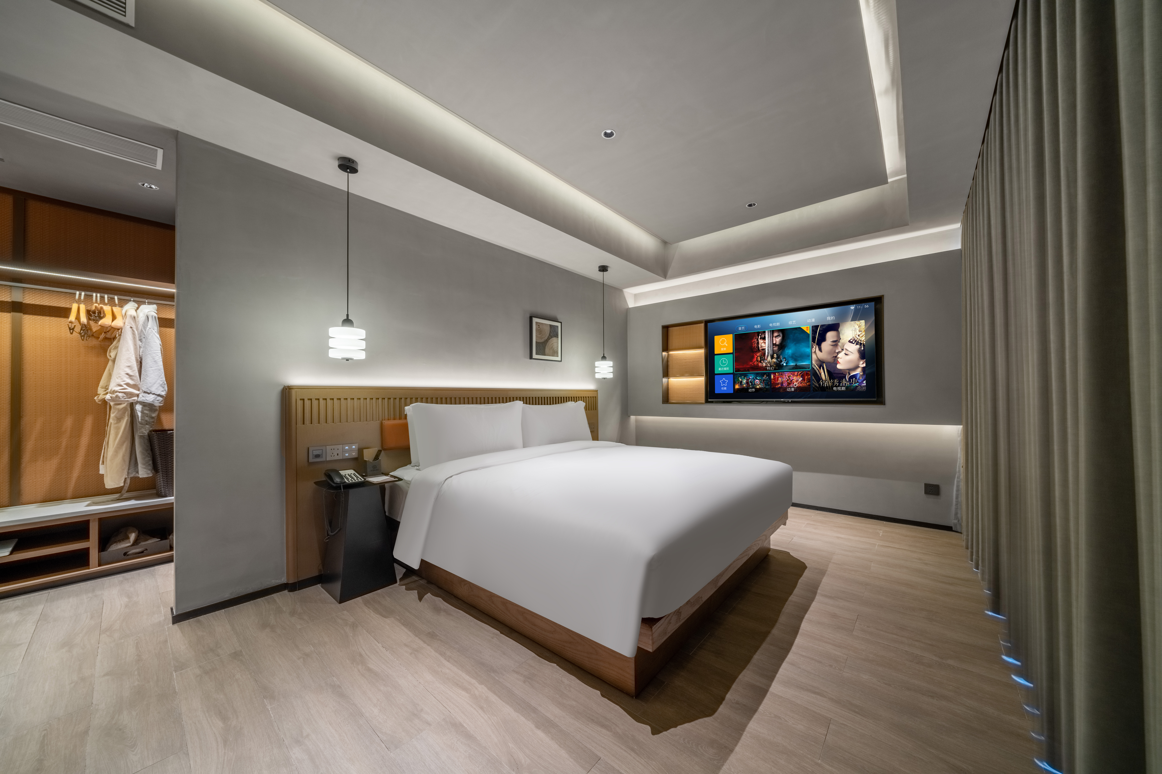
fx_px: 387
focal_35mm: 12
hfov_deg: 112.6
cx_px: 581
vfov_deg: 90.0
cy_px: 387
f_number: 10
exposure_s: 1/100
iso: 400
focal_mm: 12
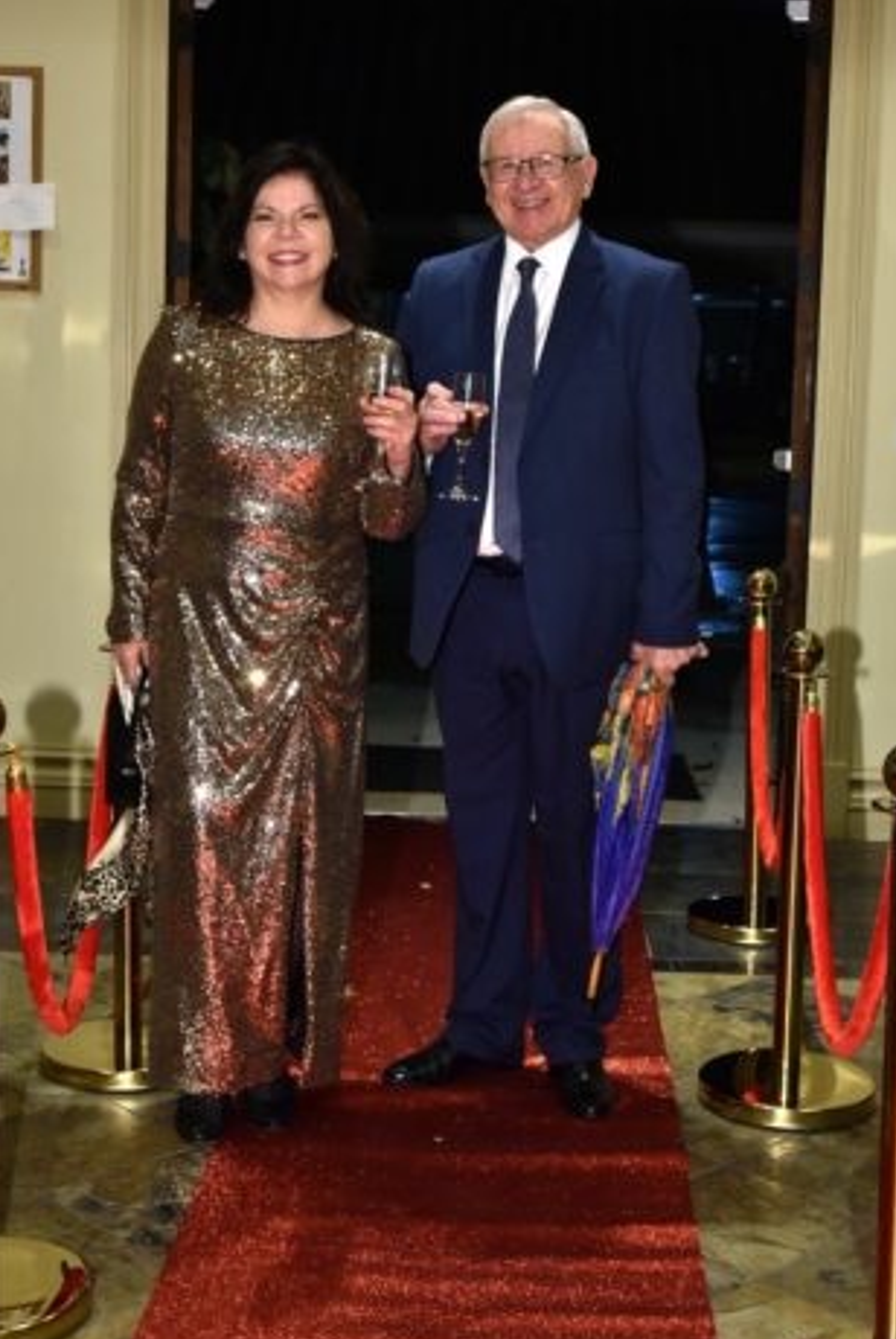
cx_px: 458
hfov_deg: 28.2
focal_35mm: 48
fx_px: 1786
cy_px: 649
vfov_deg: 41.1
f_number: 6.3
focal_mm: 46
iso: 1600
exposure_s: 1/60
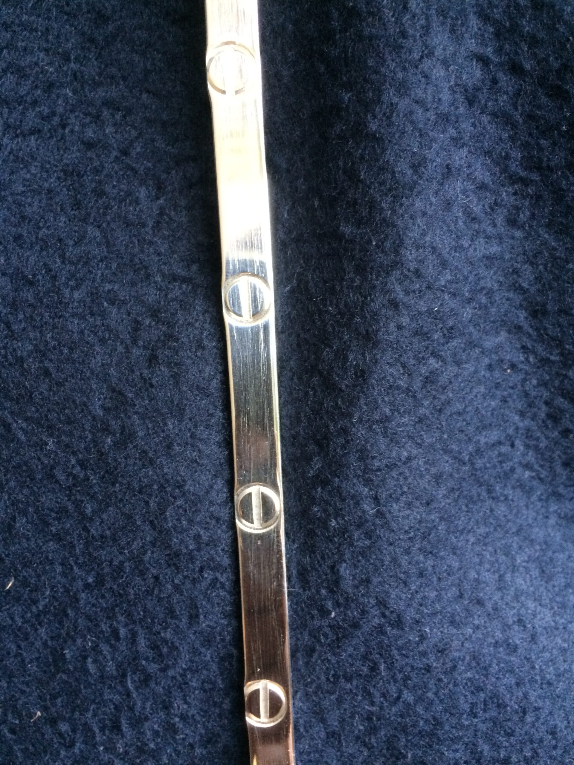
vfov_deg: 61.7
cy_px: 382
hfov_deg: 48.2
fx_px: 641
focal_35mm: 29
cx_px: 287
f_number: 2.2
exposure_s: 1/20
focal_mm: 4.15
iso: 320
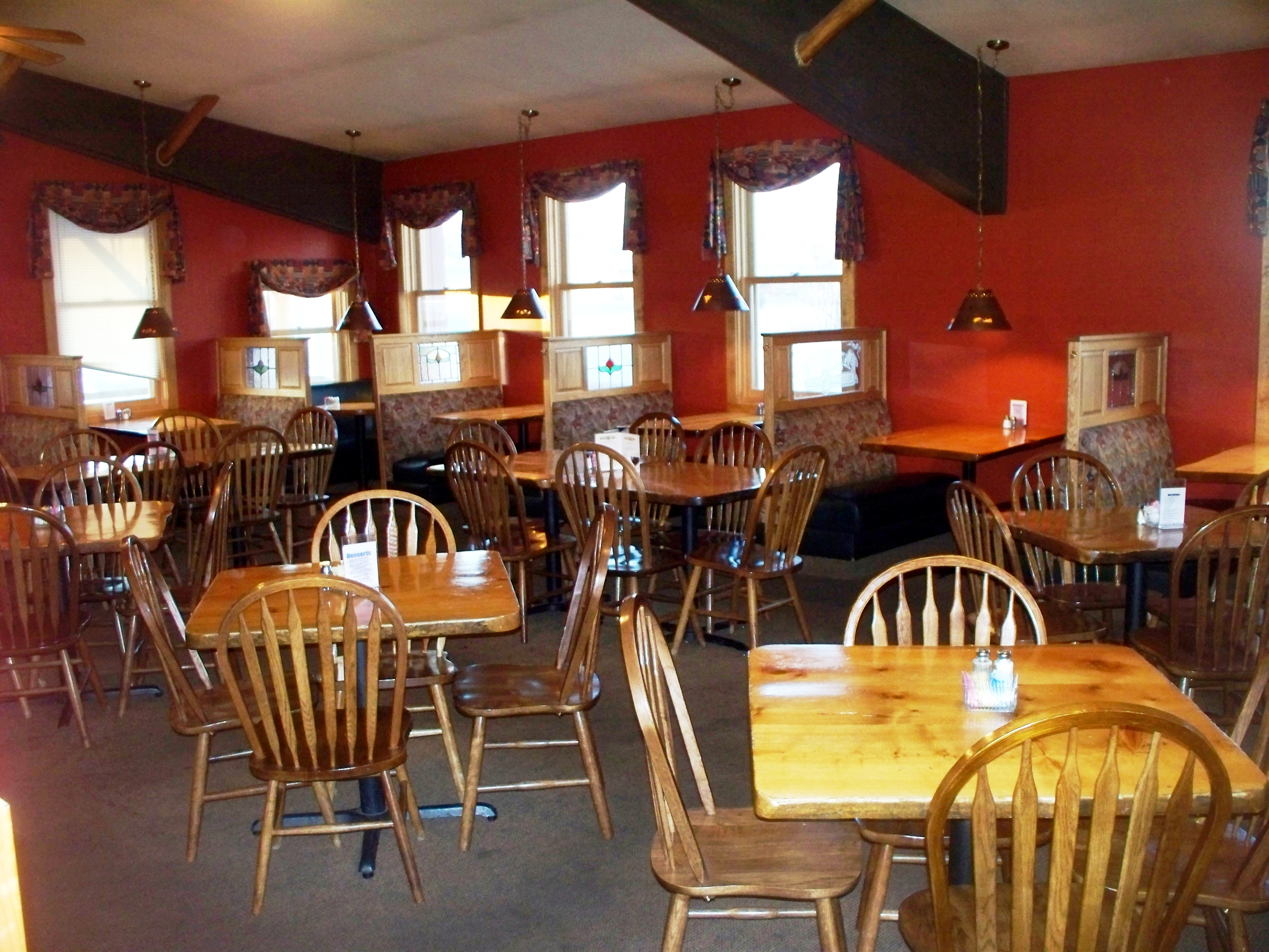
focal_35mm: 36
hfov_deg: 51.4
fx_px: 1320
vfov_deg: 39.7
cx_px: 634
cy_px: 476
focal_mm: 7.54
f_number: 2.8
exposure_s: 1/30
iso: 400
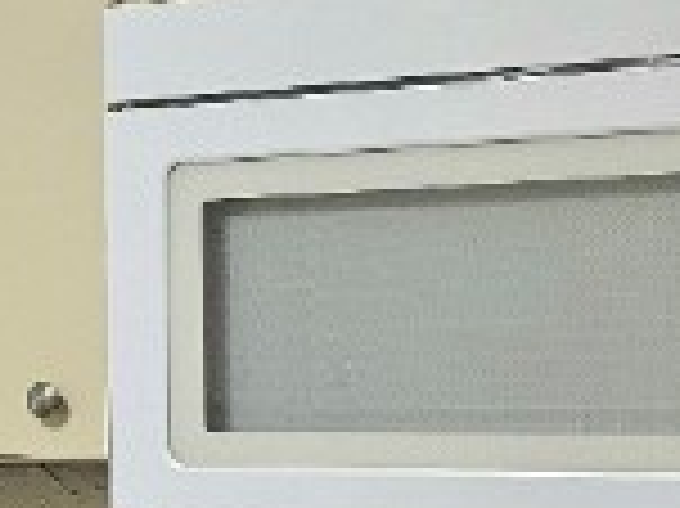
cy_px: 351
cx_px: -621
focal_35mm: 156
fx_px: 3062
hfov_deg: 11.6
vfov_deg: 9.5
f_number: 1.7
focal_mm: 6.3
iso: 80
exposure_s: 1/120
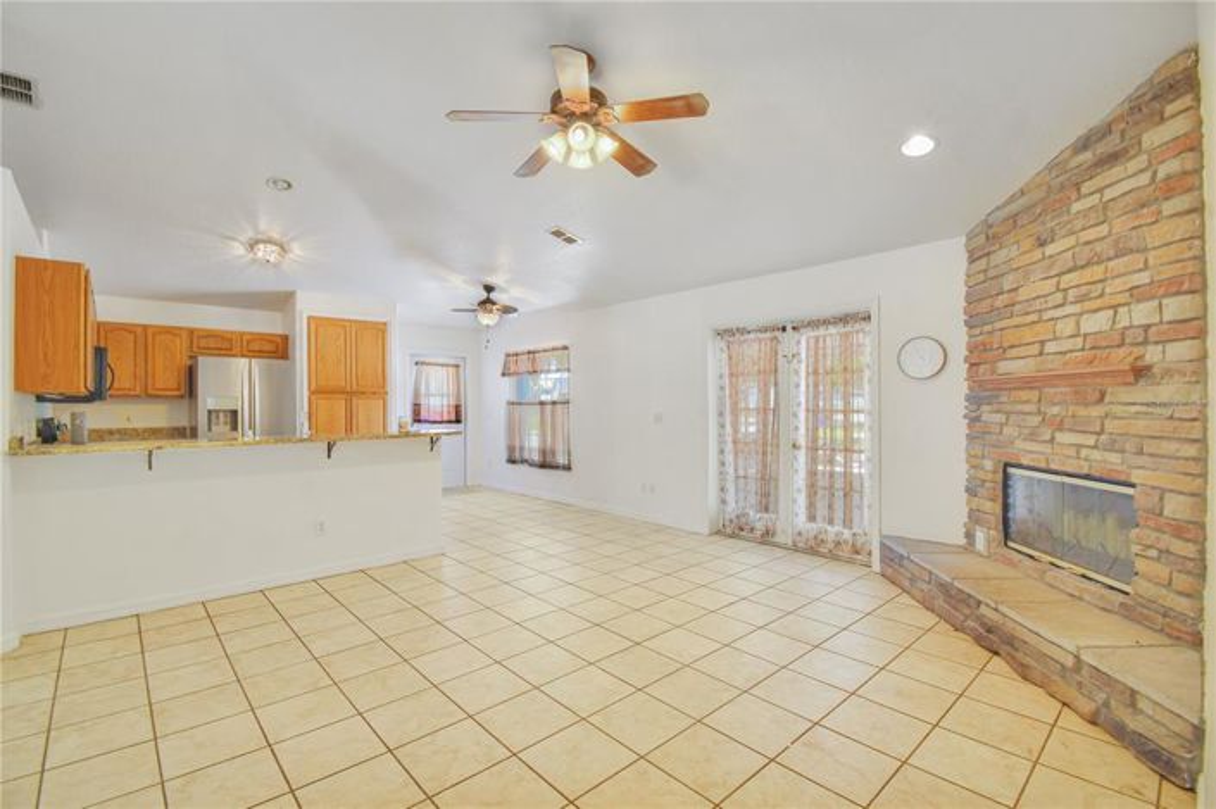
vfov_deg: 77.2
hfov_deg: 100.4
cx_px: 608
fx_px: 506
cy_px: 404
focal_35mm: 15
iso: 100
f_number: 7.1
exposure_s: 1/2.5
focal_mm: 10
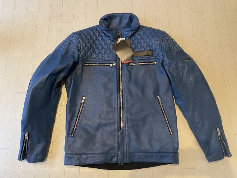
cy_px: 89
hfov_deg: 67.3
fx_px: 178
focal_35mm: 26
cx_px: 118
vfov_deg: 53.1
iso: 320
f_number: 1.8
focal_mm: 4.25
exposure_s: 1/60
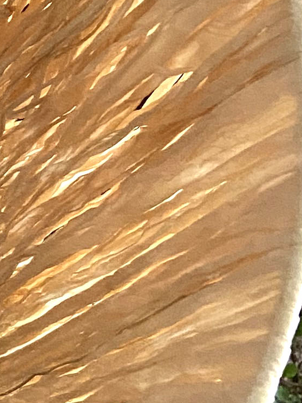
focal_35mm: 141
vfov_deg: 14.0
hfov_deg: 9.3
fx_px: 1639
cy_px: 122
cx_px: -448
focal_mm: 4.25
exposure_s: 1/50
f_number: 1.8
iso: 500
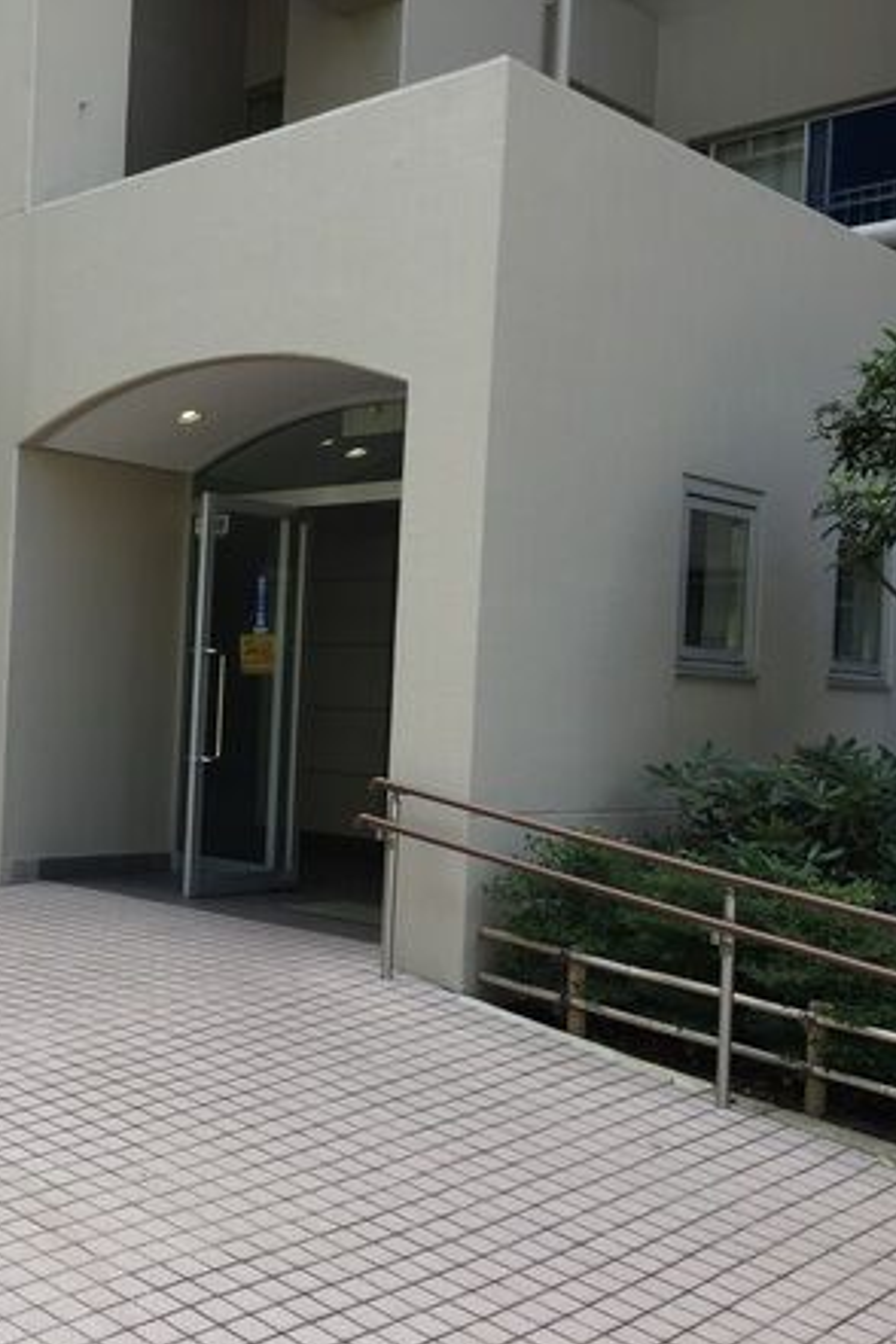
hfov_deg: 30.5
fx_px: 1531
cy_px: 683
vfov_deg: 47.4
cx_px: 12
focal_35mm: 41
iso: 32
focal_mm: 4.15
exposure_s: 1/391
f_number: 2.2
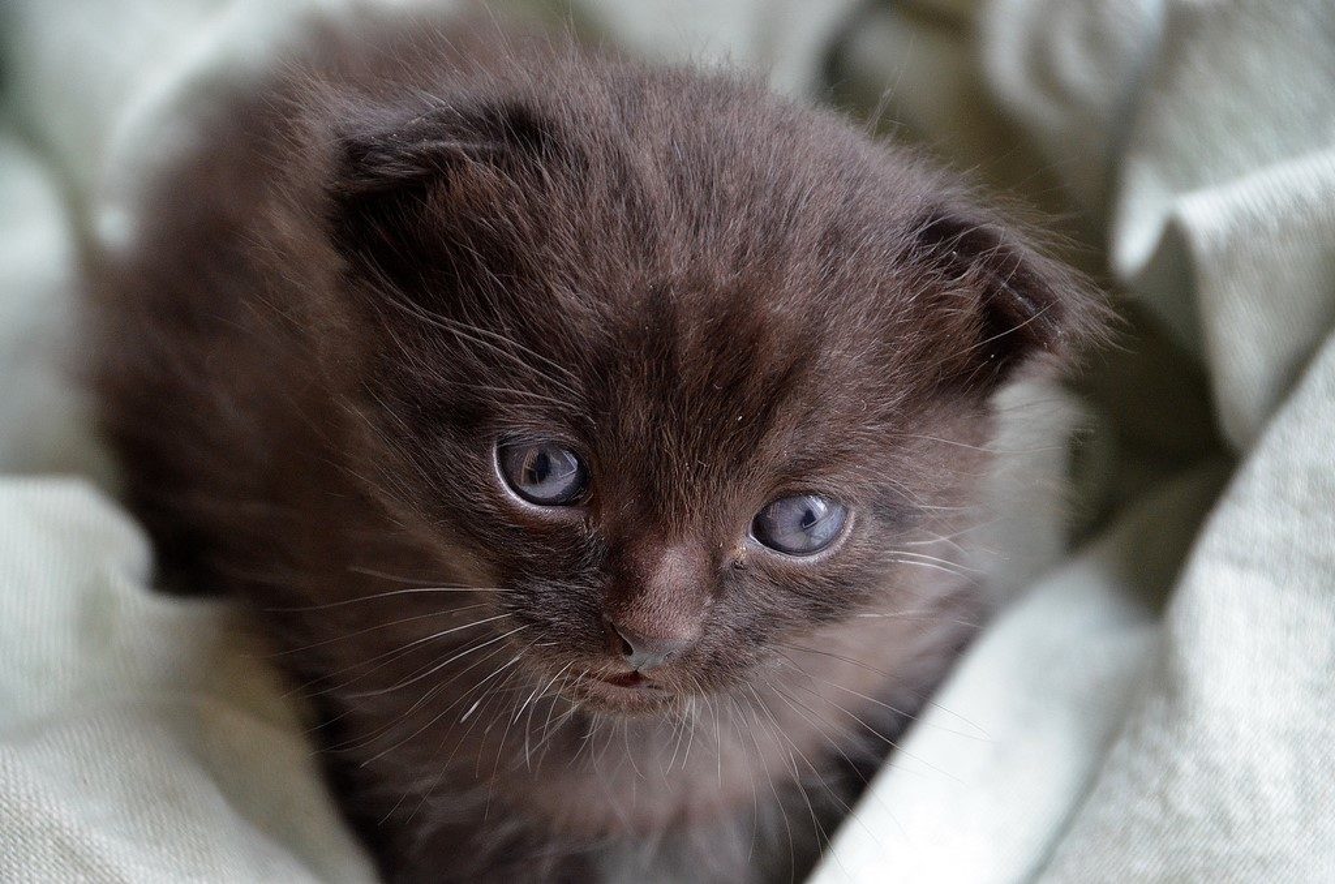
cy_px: 442
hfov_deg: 10.6
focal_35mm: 195
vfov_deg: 7.0
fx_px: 7216
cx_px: 668
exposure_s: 1/250
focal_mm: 130
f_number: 6
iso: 1600
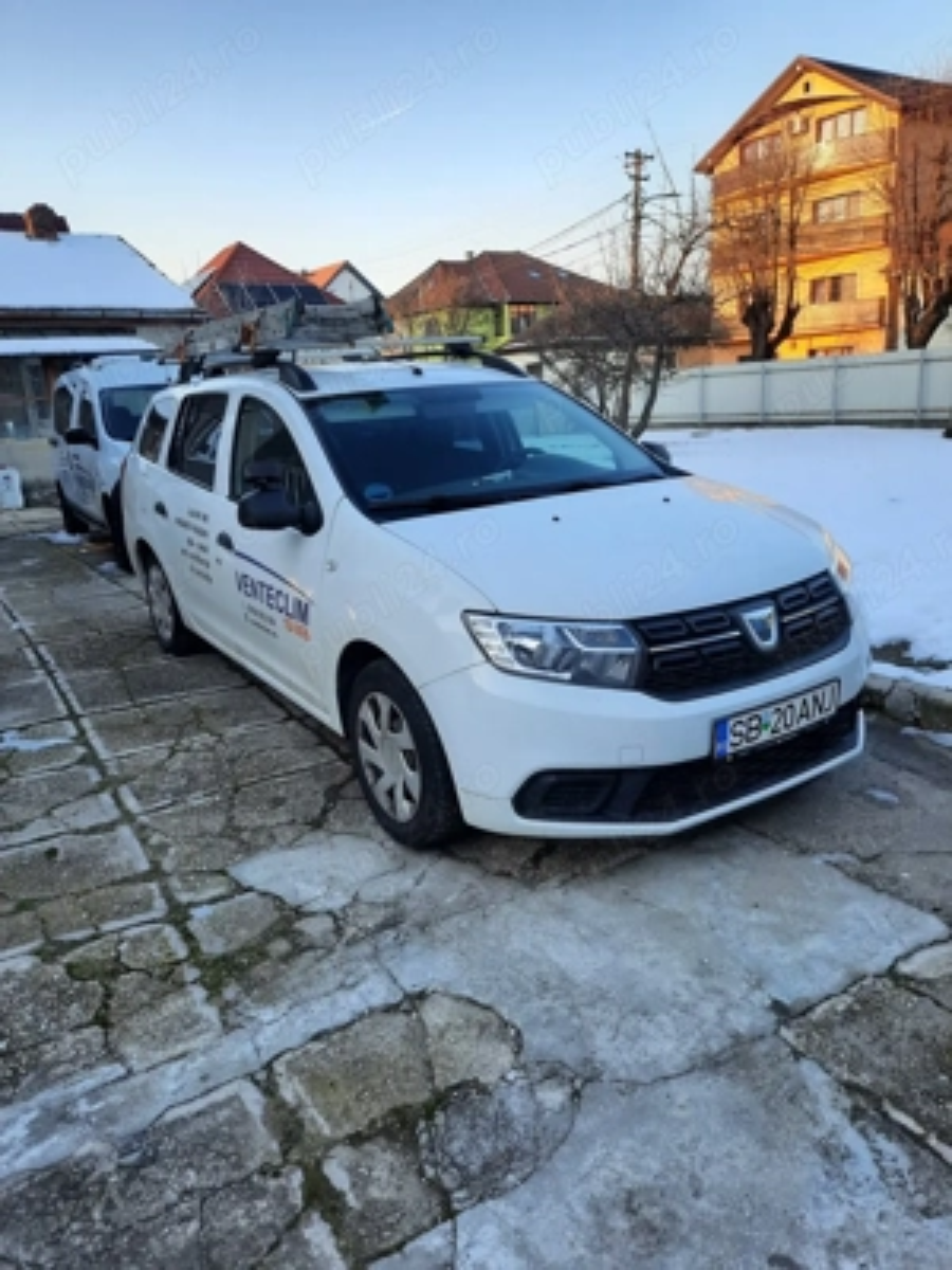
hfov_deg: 54.9
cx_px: 476
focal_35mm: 25
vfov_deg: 69.4
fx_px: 917
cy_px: 635
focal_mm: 4.6
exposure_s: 1/141
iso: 32
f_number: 2
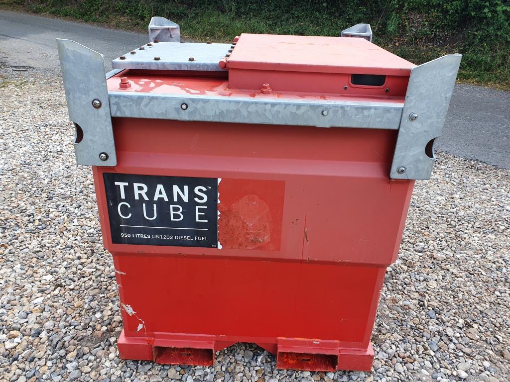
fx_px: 383
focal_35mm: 26
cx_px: 255
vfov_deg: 53.1
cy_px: 191
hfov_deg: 67.3
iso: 50
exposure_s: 1/246
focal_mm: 4.32
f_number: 2.4
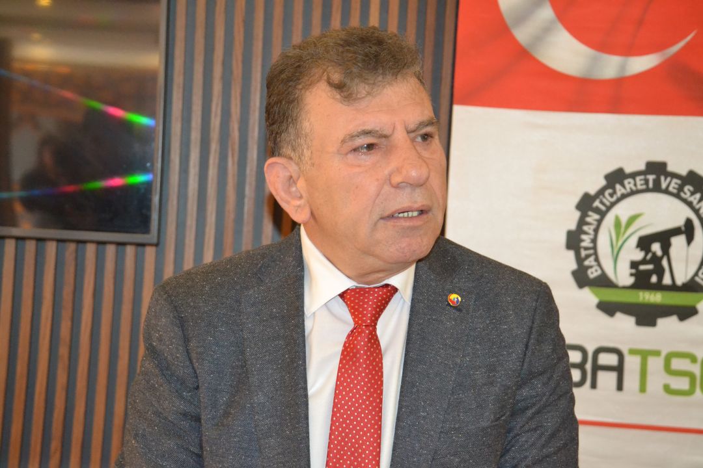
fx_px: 1523
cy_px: 234
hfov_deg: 26.0
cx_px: 352
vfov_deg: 17.5
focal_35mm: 78
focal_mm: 52
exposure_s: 1/60
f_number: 5
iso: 3200
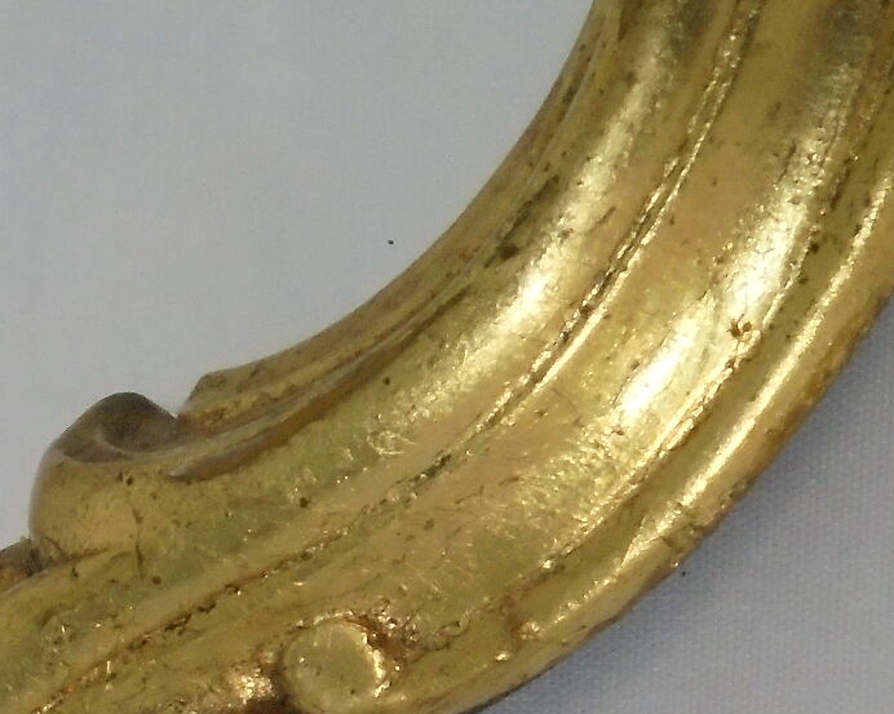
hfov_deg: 7.2
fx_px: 7062
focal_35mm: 267
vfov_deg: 5.8
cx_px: -41
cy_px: 801
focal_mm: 13.1
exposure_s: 1/20
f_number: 6.1
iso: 400
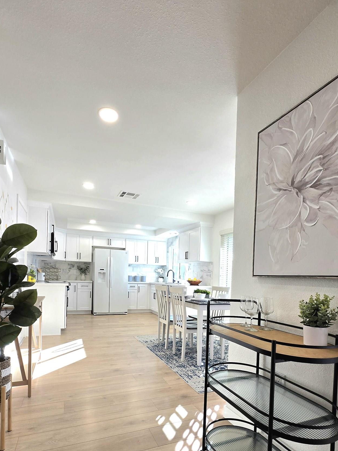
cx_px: 162
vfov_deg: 86.1
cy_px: 280
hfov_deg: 71.6
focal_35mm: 18
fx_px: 234
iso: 32
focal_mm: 1.7
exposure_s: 1/60.2
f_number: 2.2
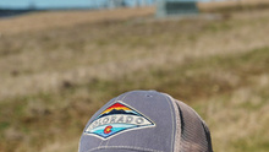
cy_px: 114
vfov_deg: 10.4
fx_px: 835
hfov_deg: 14.9
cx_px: 538
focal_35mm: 117
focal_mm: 24
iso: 200
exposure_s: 1/3200
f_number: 2.8
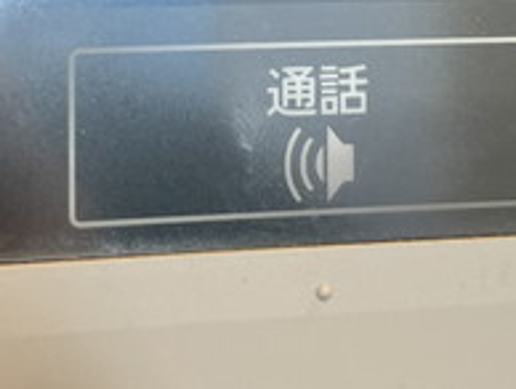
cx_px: 266
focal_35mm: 107
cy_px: -93
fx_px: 1597
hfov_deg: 18.4
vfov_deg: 13.4
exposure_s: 1/100
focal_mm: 5.7
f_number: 1.5
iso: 100
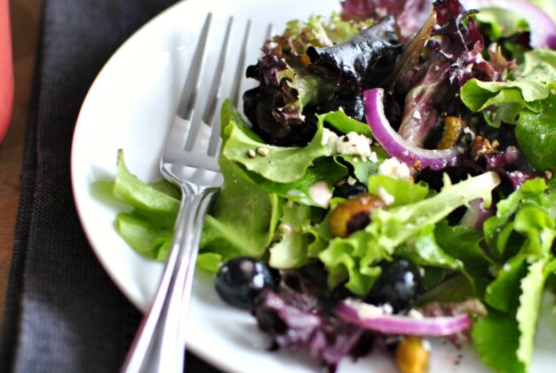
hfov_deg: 23.6
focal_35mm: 86
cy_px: 147
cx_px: 312
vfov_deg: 16.0
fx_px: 1328
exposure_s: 1/100
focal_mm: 35
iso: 160
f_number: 2.2
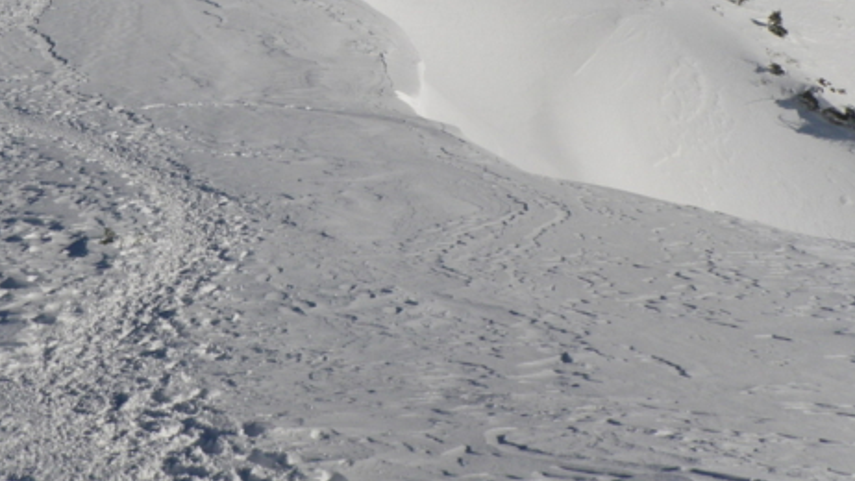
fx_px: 1496
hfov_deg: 31.6
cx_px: 274
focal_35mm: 66
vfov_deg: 17.7
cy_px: -31
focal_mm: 6.2
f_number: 6.3
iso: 64
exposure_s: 1/800
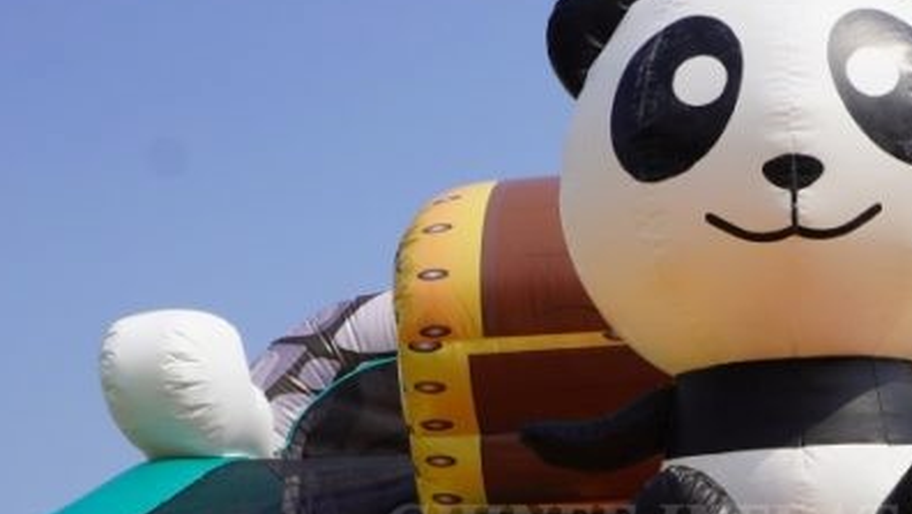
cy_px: 570
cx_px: 801
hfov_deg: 31.0
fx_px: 1572
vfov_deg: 17.9
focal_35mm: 65
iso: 100
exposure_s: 1/200
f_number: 10
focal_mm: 16
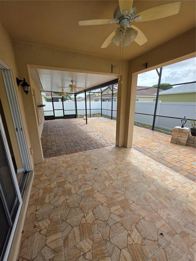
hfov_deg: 89.9
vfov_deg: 106.2
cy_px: 130
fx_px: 98
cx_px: 98
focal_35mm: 13
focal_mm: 2.2
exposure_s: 1/794
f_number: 1.9
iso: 40
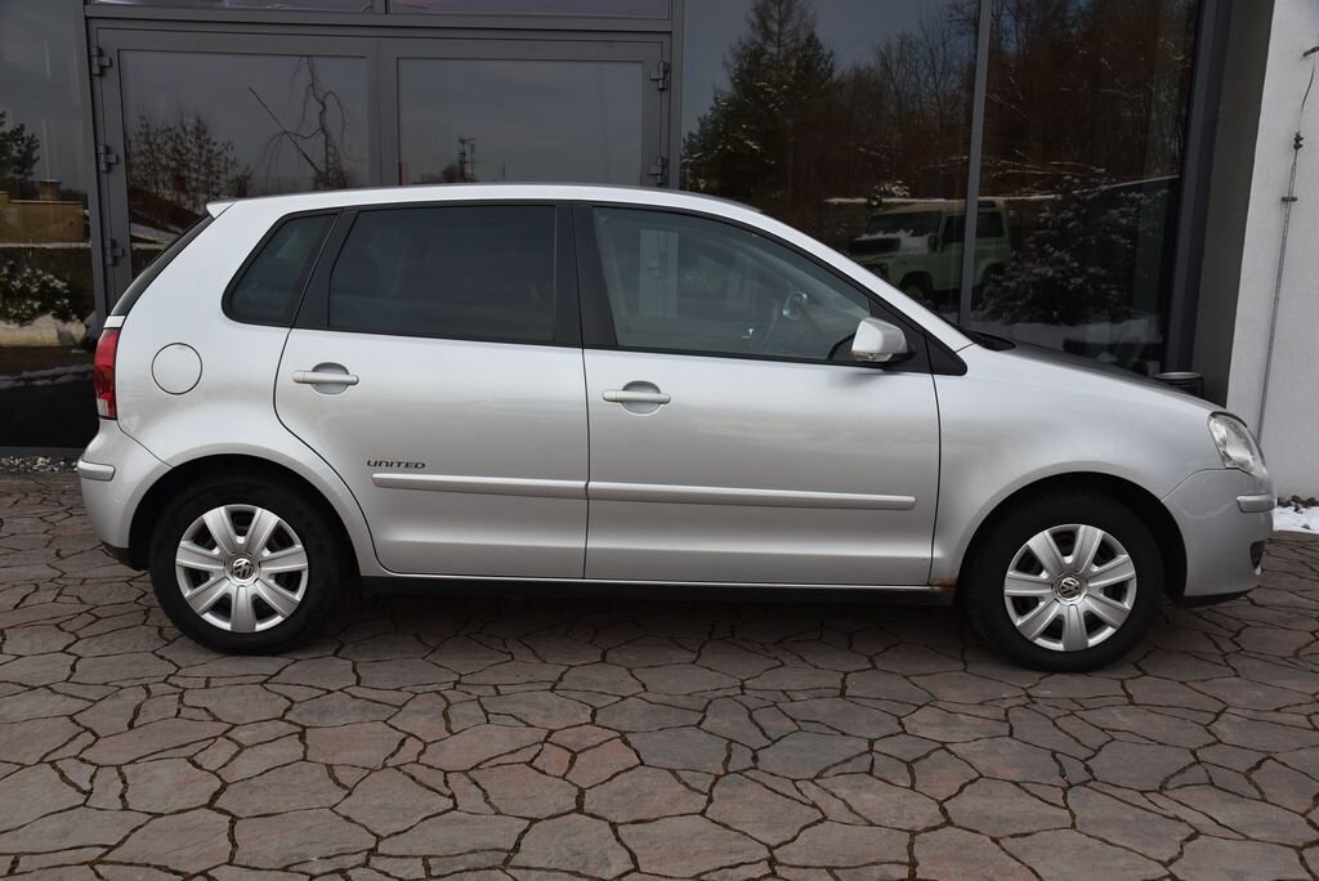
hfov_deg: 60.3
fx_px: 1136
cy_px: 440
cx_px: 660
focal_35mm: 31
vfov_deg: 42.4
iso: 500
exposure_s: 1/250
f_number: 8
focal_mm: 31
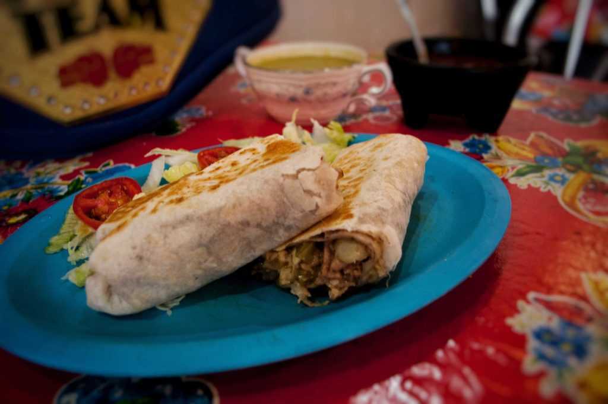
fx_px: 456
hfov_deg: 67.4
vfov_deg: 47.9
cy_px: 202
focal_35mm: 27
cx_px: 304
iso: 800
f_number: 3.5
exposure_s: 1/20
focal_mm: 18
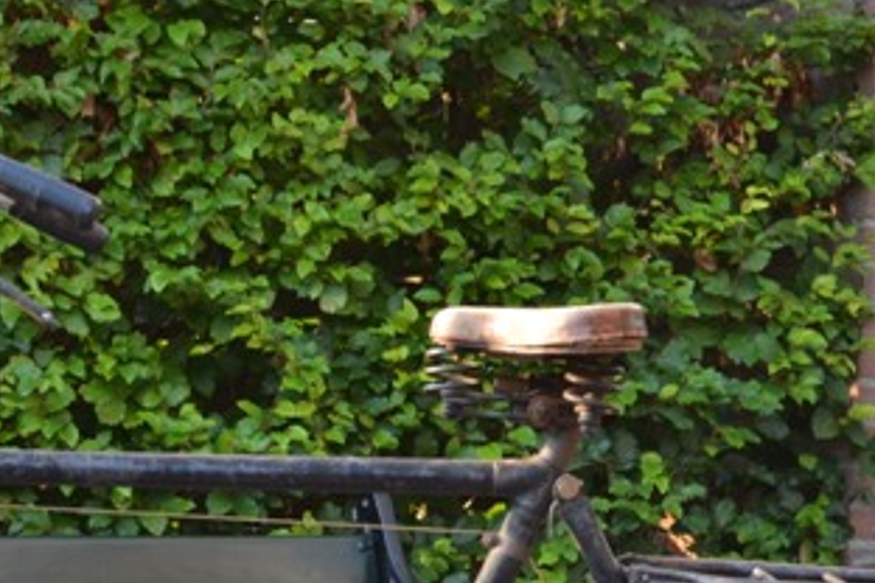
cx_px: 157
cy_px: 778
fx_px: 2868
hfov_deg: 17.2
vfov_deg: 11.3
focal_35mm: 118
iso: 400
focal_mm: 24
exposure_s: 1/125
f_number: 5.6
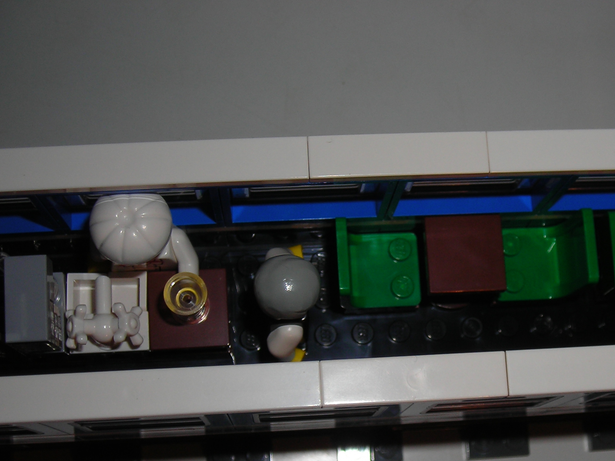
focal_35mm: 62
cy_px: 333
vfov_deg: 23.5
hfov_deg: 30.9
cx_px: 416
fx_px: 1101
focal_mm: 6.3
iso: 50
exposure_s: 1/60.1
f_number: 6.4
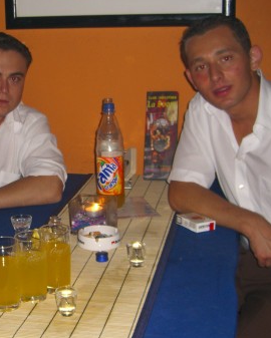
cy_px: 183
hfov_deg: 22.8
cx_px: 53
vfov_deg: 28.7
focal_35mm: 66
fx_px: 661
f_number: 2.8
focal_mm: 7.9
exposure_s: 1/60
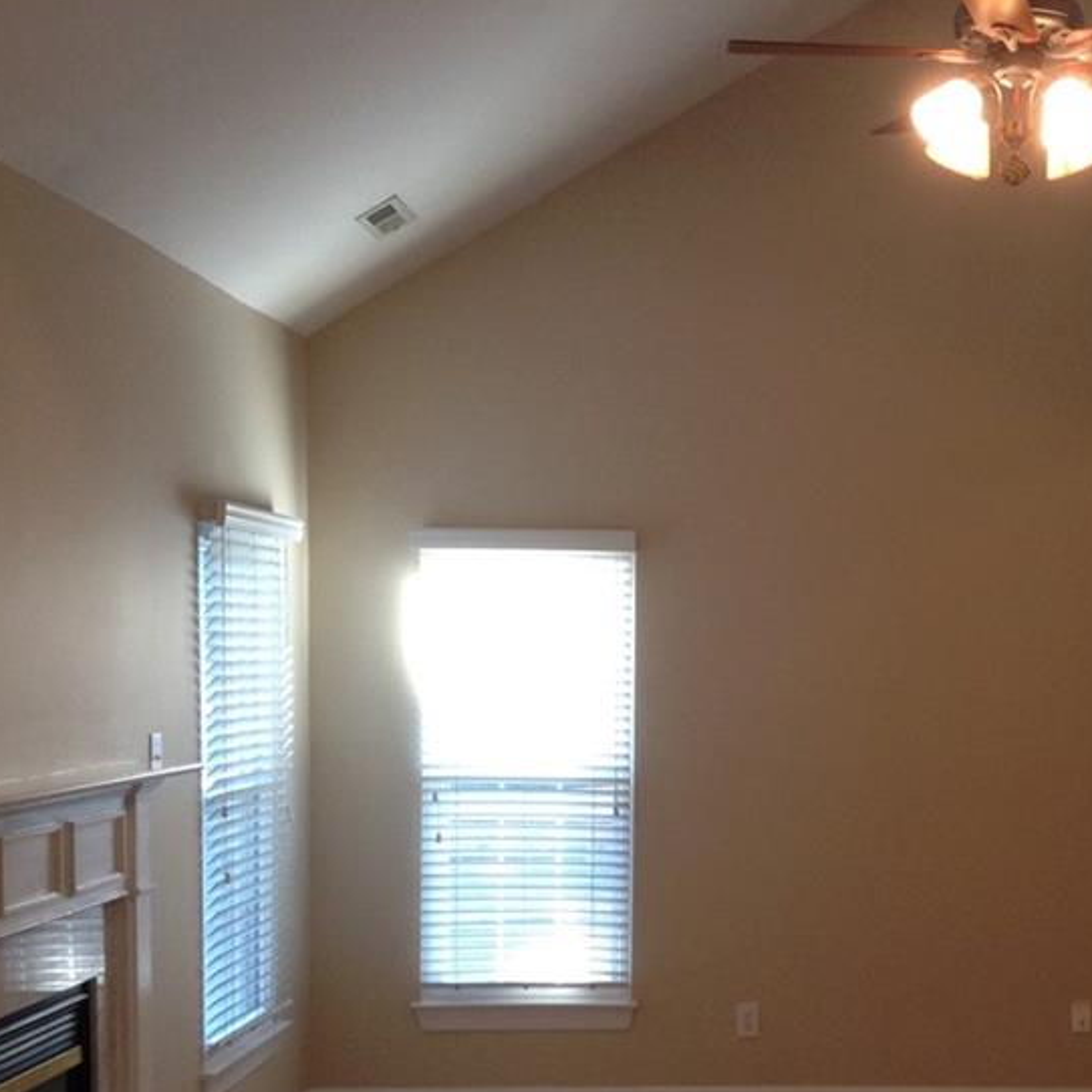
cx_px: 891
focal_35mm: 55
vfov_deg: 30.8
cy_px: 754
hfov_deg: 30.3
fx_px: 1963
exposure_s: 1/24
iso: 64
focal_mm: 3.3
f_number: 2.4
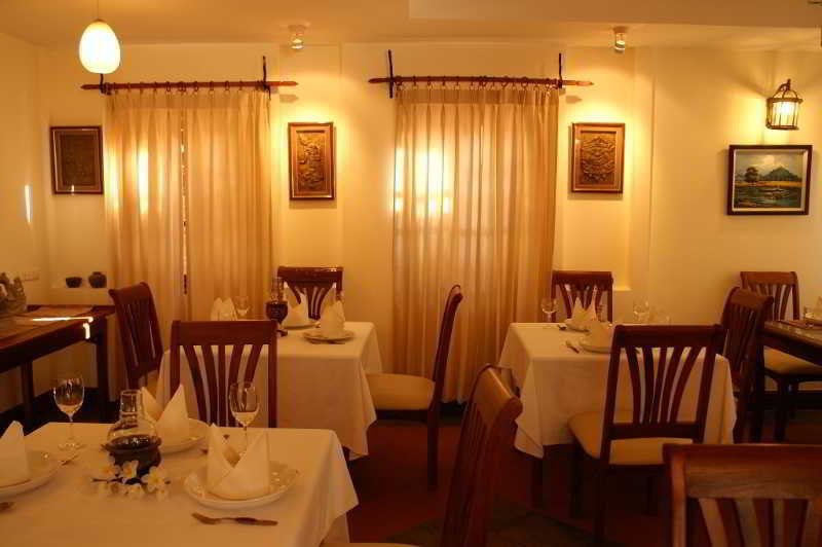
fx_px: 684
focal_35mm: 30
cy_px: 274
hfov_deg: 62.0
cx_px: 411
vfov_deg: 43.5
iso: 100
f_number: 4
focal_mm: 20
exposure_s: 1/15
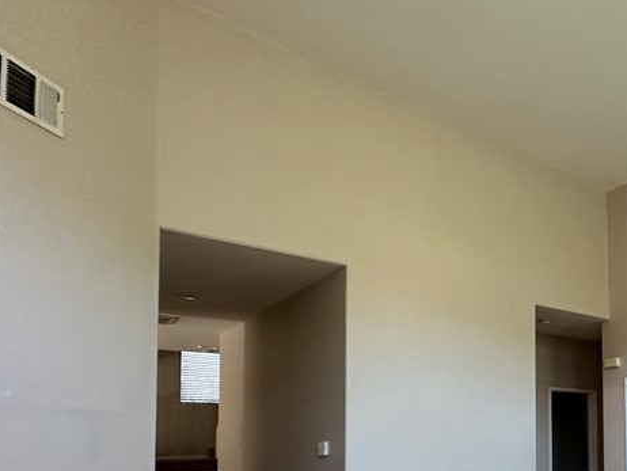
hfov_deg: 49.4
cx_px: 604
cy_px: 410
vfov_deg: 42.3
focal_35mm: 31
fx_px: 562
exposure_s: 1/120
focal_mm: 2.22
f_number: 2.2
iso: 320
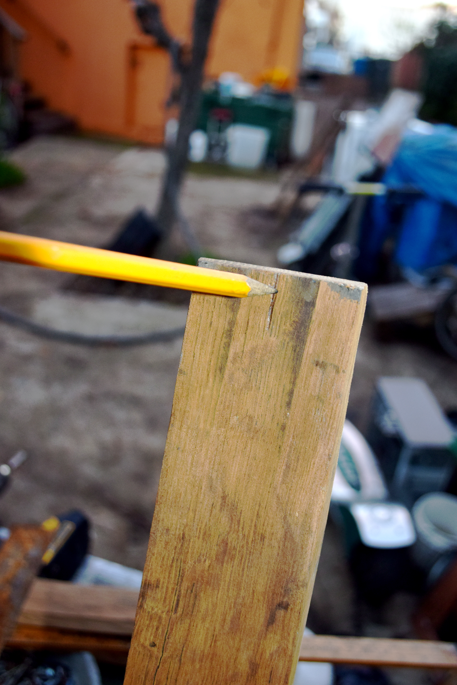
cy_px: 333
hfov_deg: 38.9
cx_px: 229
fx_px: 647
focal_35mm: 34
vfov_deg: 55.8
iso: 400
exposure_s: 1/60
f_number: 4
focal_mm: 22
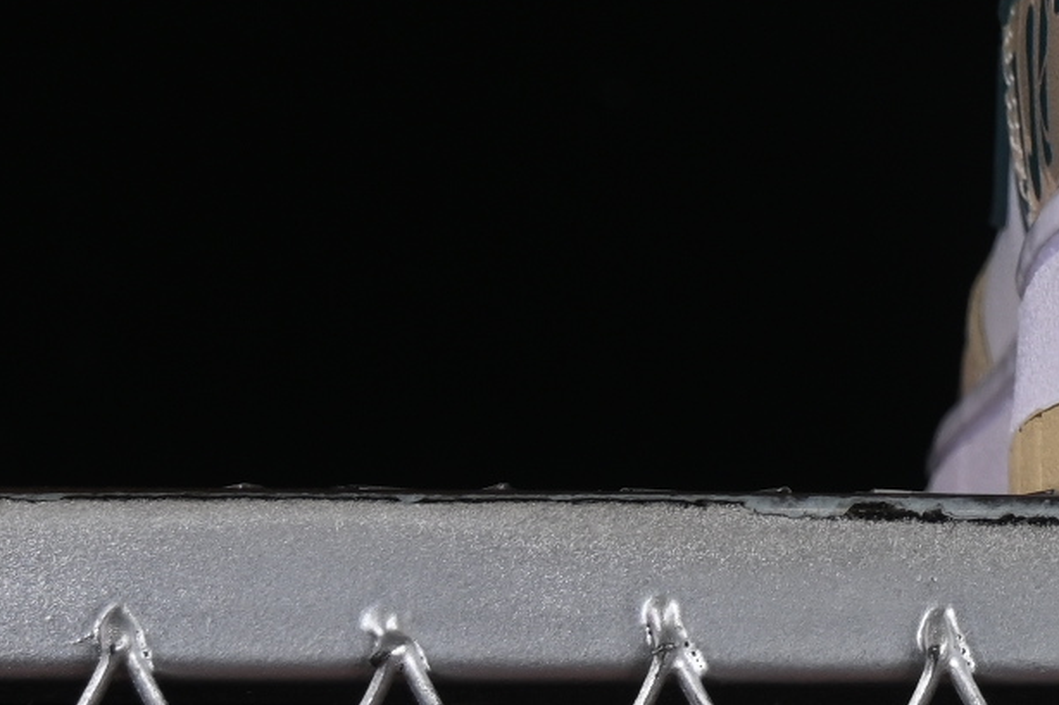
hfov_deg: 5.9
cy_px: -481
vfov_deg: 4.0
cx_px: 1978
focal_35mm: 340
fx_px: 9998
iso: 160
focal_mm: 50
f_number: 8
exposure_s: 1/80
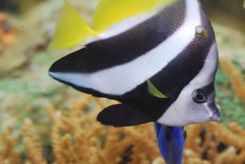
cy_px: 41
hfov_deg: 7.5
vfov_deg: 5.0
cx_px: 172
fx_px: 1874
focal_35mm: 275
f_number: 4.2
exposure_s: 1/80
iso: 400
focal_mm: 110
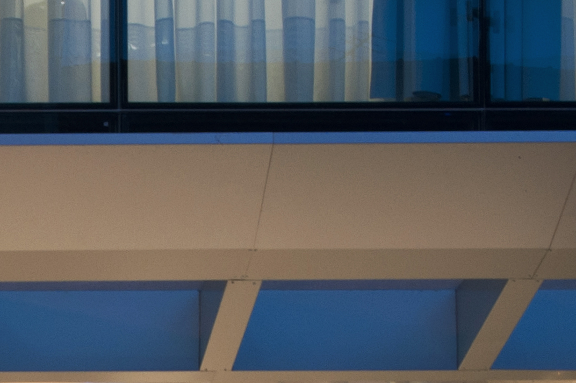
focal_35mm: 144
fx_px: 2301
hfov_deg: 14.0
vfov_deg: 9.3
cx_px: -49
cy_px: 530
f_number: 10
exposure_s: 1.3
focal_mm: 24
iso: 200
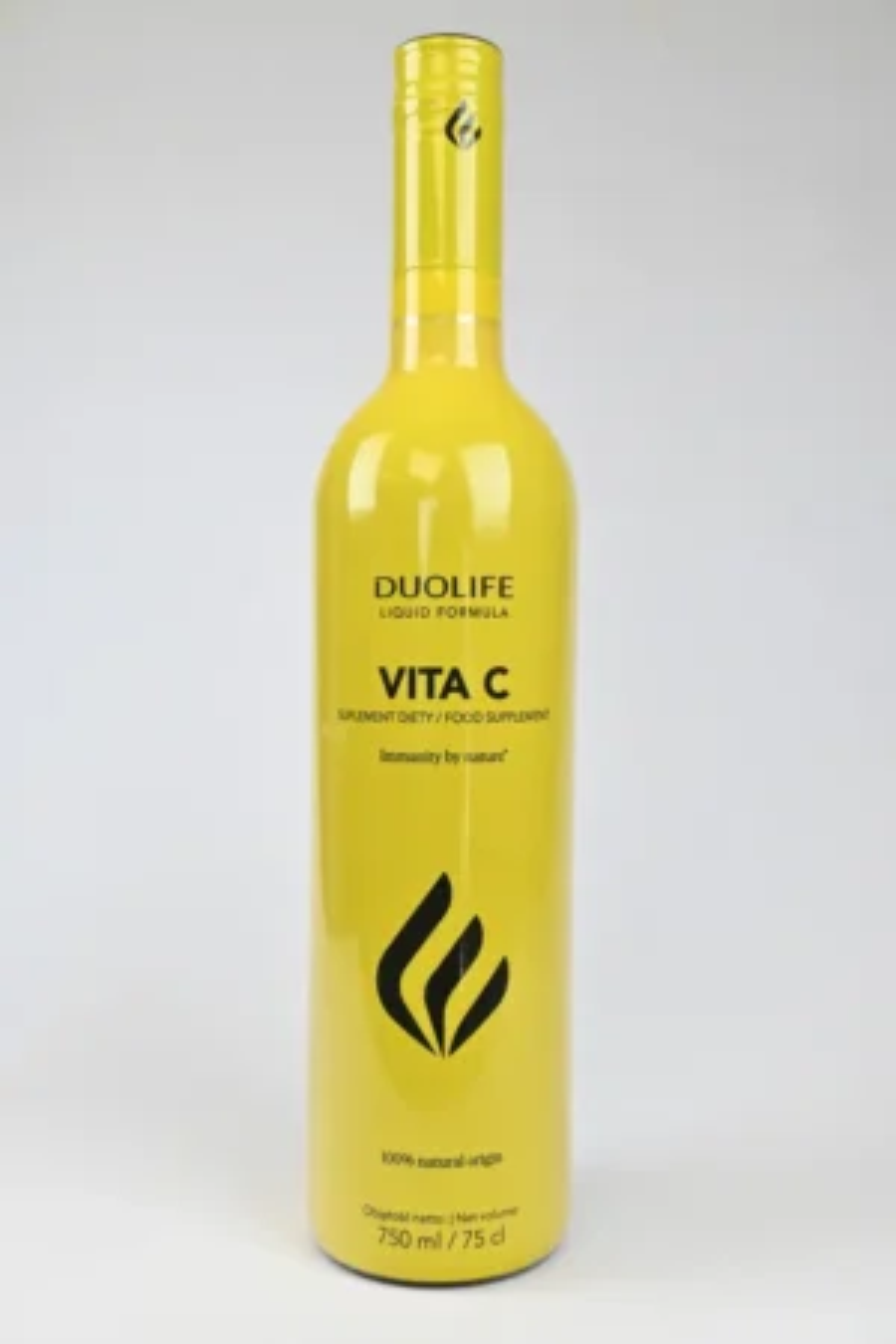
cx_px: 448
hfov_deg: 36.2
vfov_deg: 52.2
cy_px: 672
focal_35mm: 37
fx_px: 1372
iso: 320
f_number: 6.3
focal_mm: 24.5
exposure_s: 1/125
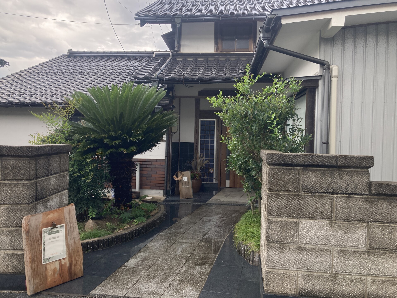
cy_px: 149
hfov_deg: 63.4
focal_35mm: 28
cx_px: 198
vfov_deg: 49.7
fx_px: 321
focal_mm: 3.99
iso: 20
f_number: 1.8
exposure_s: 1/400
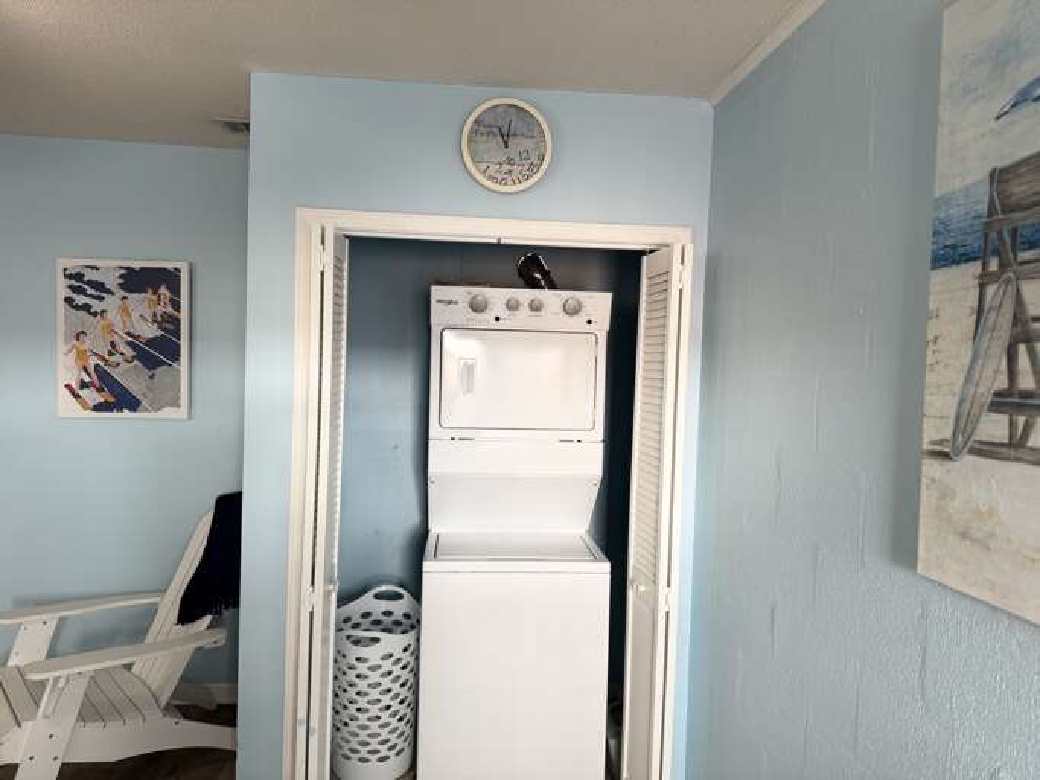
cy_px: 390
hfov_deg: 71.6
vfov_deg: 56.8
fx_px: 721
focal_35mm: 24
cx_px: 520
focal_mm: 6.76
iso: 125
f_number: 1.78
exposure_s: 1/60
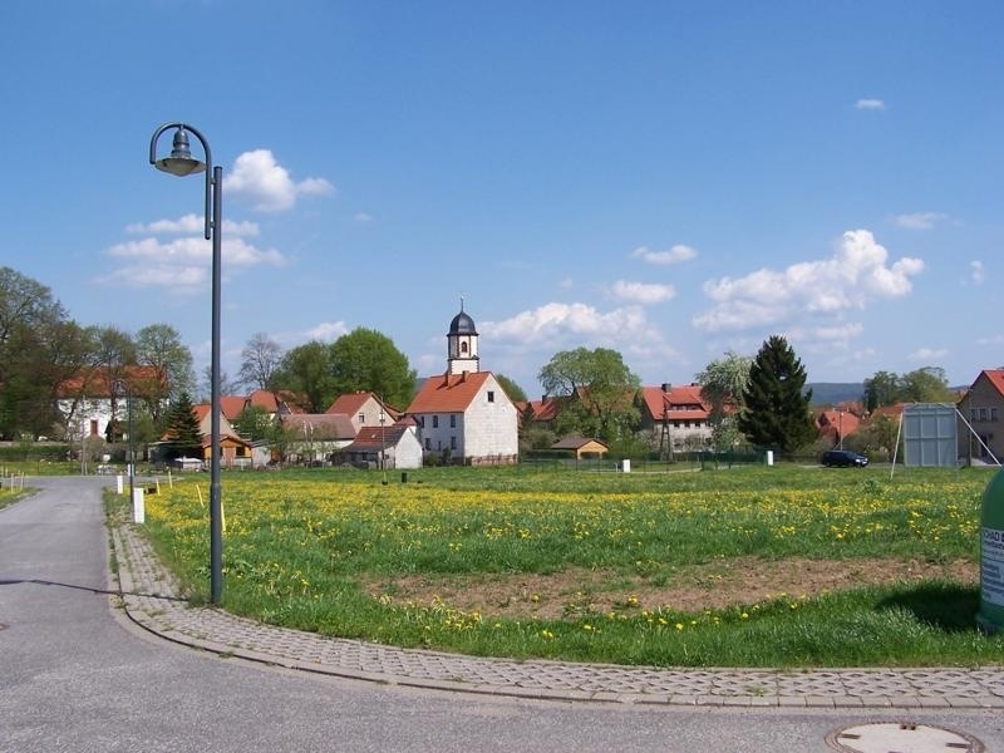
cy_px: 376
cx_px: 502
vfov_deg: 37.7
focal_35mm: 38
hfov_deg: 49.0
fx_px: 1102
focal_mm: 6.3
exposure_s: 1/500
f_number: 5.6
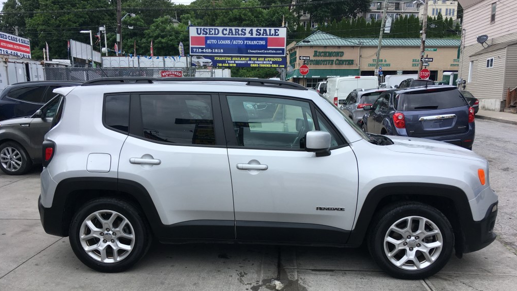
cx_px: 256
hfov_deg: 61.0
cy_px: 187
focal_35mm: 32
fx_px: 439
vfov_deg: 36.4
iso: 25
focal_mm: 4.15
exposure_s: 1/1425
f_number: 2.2
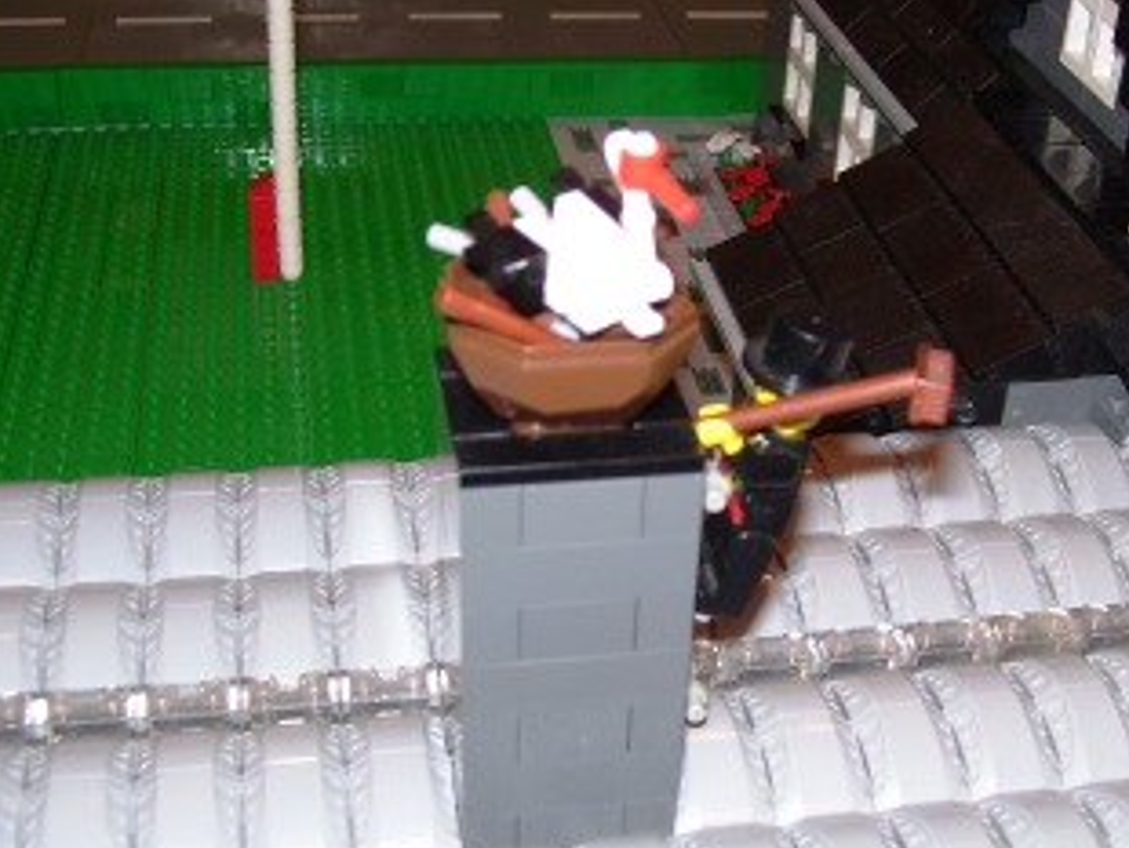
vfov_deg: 28.0
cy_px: 480
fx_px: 1697
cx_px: 663
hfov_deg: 36.7
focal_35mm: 52
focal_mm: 6
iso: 80
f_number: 2.7
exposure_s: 1/60
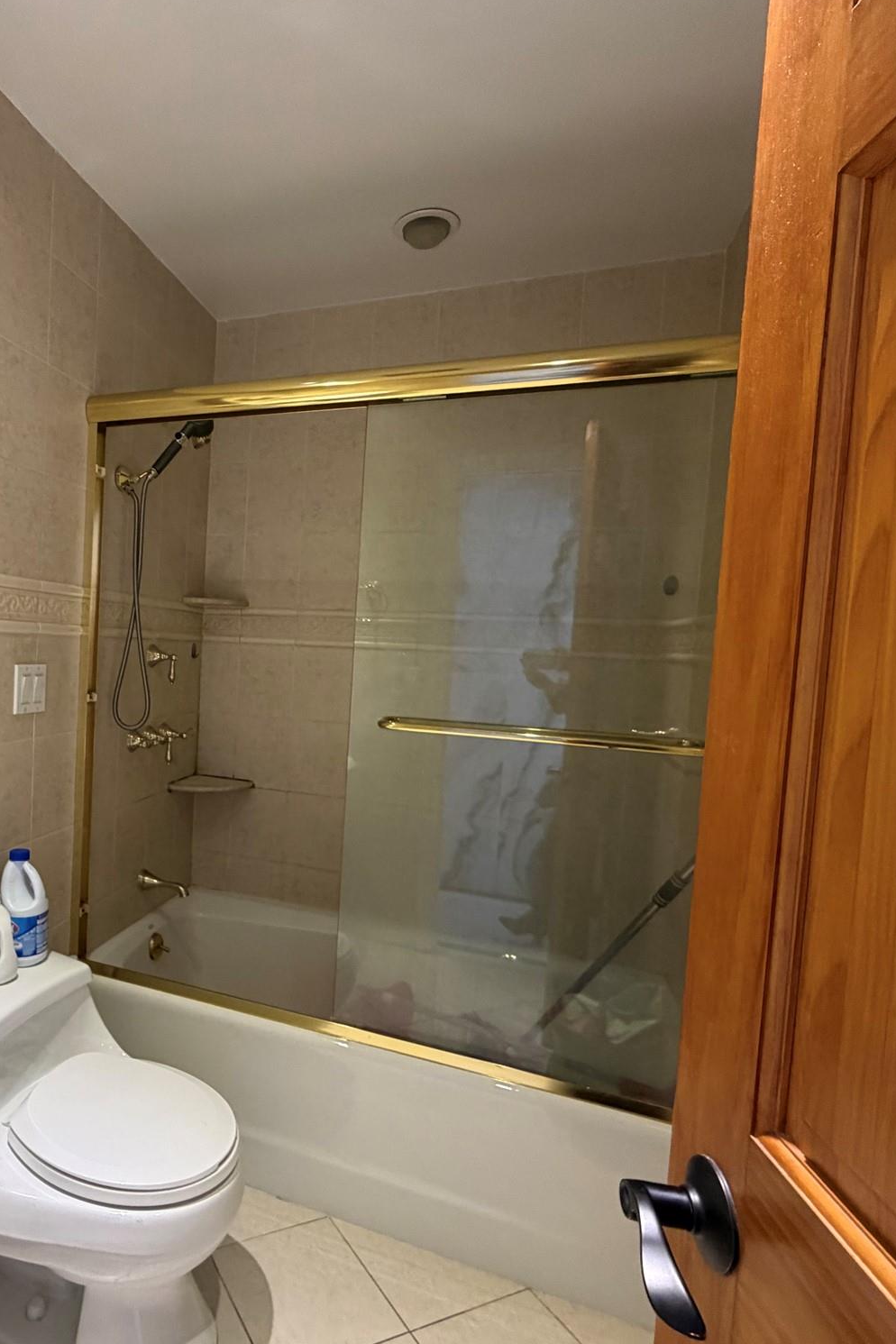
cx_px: 215
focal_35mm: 20
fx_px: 747
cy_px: 681
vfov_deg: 84.0
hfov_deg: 58.4
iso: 320
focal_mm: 2.22
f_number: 2.2
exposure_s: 1/60
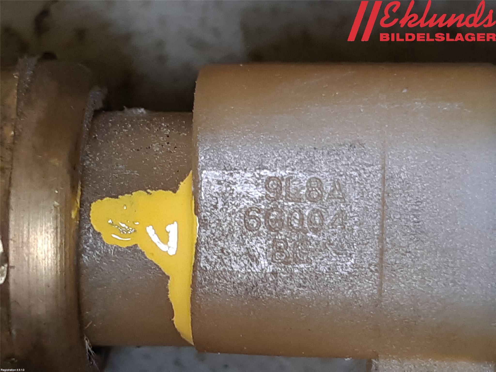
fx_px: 373
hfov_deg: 67.3
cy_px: 186
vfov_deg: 53.1
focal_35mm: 26
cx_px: 248
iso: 64
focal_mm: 3.93
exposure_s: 1/100
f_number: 1.7
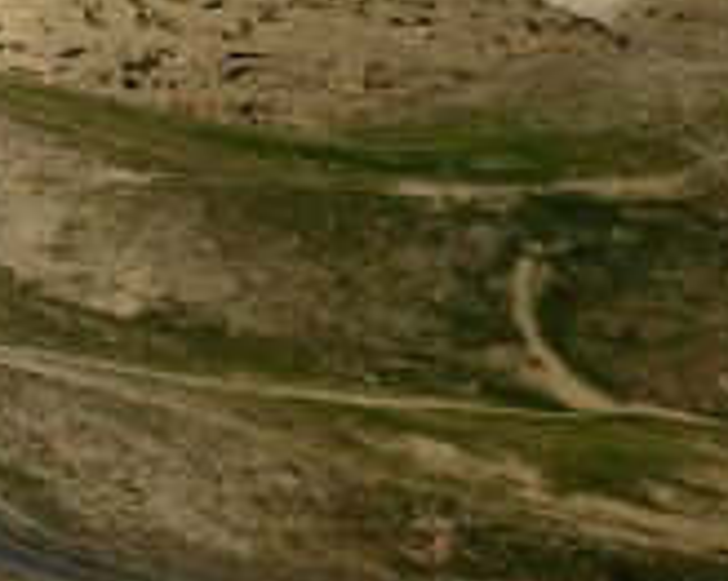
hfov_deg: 16.6
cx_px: -728
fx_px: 1873
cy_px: -224
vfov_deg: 16.4
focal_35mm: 87
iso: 200
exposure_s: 1/1100
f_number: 6.4
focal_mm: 14
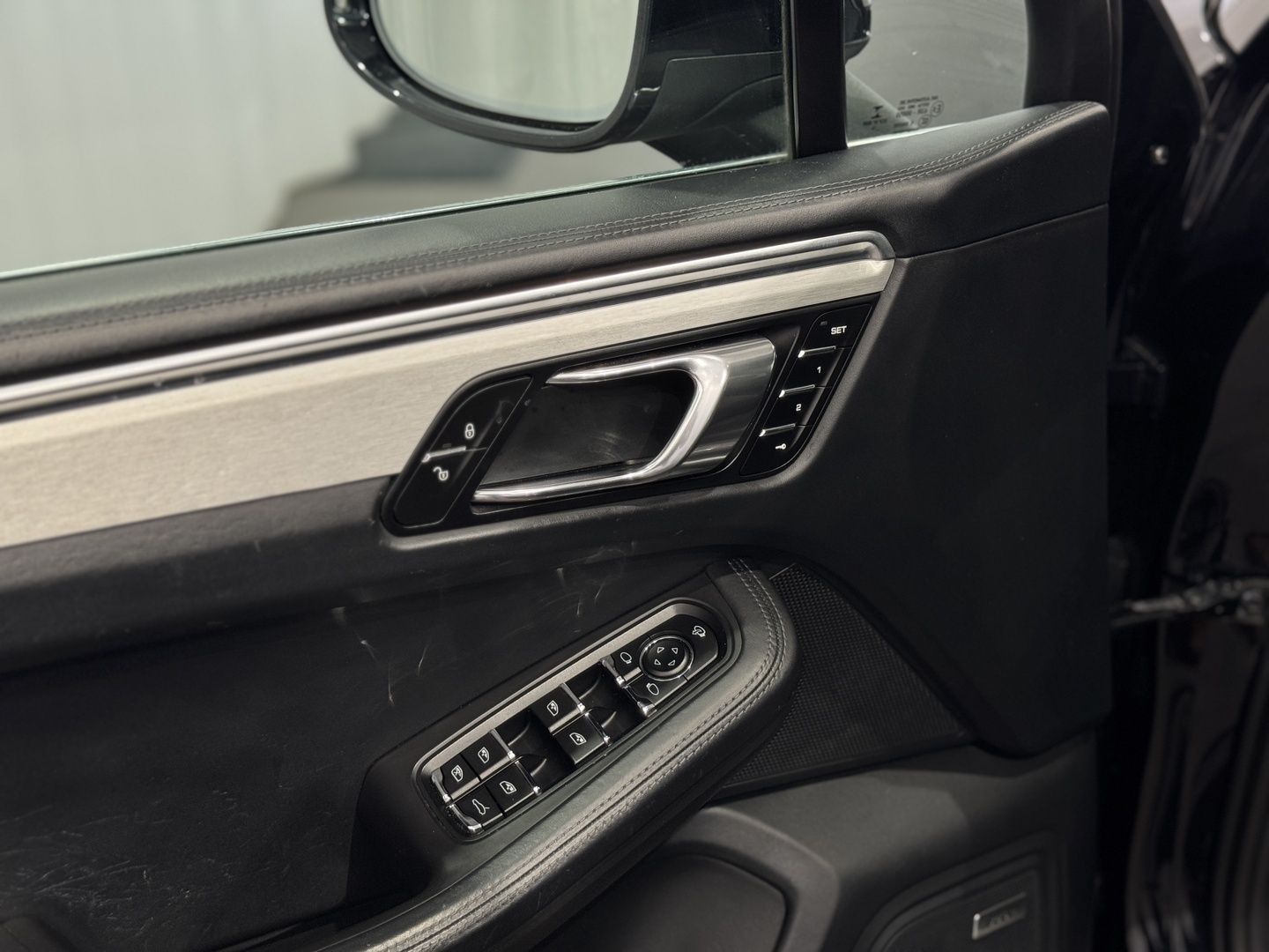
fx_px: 1760
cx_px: 634
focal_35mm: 48
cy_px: 476
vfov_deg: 30.3
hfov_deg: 39.7
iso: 125
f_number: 1.78
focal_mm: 6.76
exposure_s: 1/50
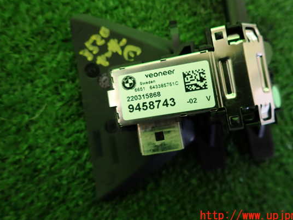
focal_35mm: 28
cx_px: 160
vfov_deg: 49.7
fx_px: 237
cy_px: 100
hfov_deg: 63.3
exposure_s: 1/100
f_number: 2
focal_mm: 4.5
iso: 100
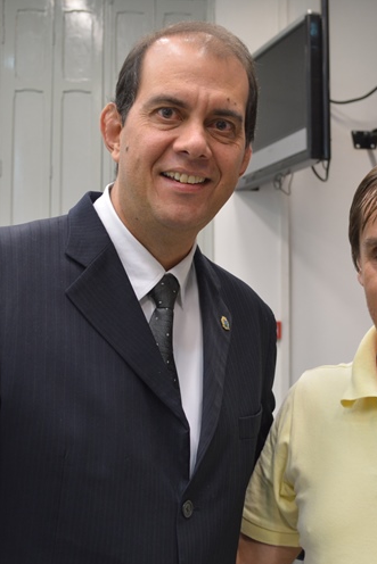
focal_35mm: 58
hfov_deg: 23.3
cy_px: 283
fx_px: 910
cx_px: 233
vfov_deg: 34.5
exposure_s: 1/20
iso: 400
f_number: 4.5
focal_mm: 24
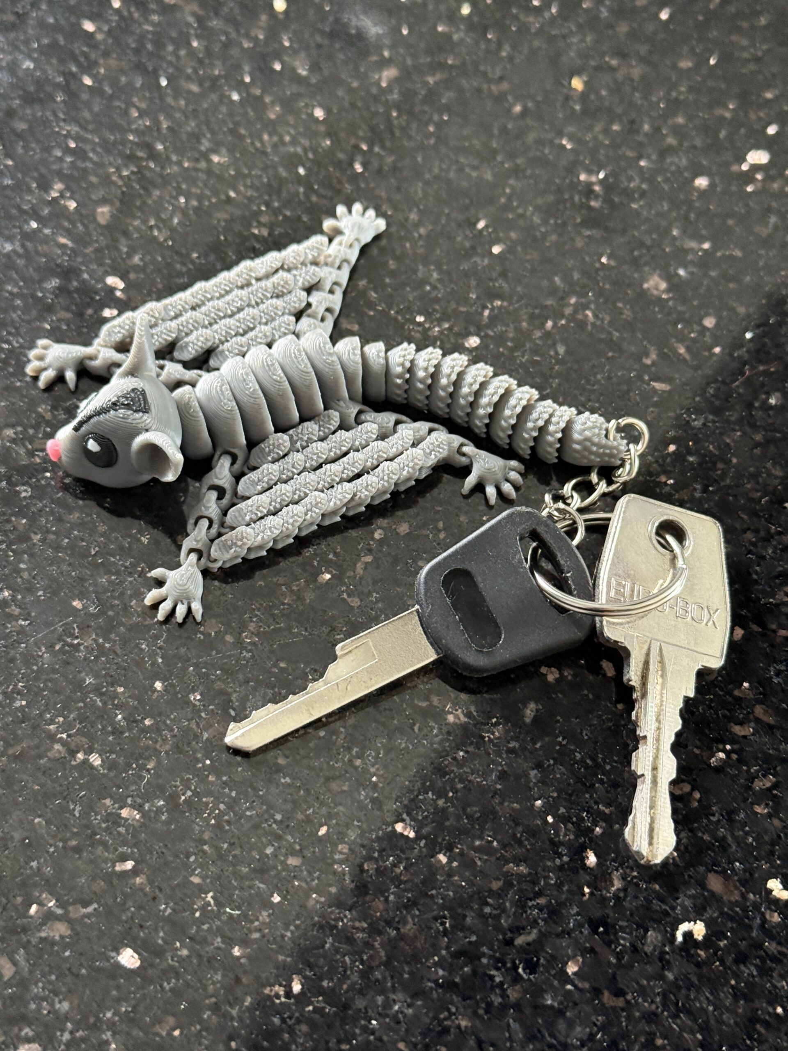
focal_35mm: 48
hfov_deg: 30.3
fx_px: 1457
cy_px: 526
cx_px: 394
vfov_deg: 39.7
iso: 320
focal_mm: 6.76
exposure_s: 1/40
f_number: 1.78
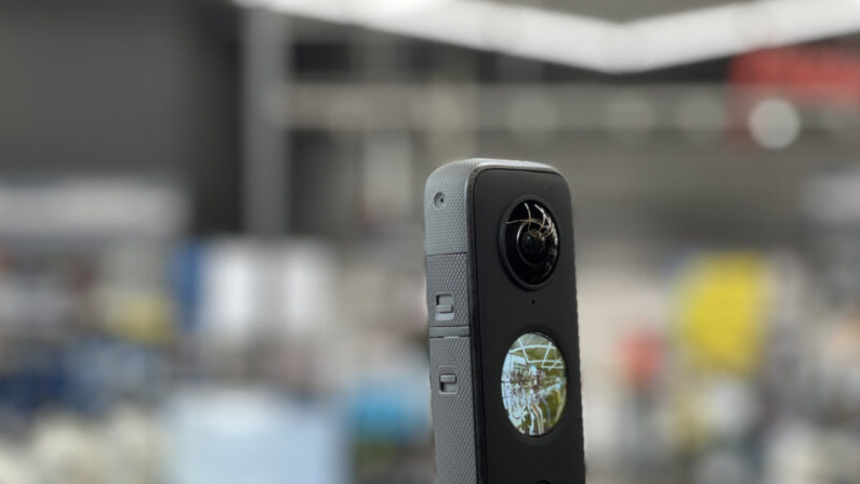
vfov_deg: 16.4
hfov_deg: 28.9
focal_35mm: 73
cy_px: 402
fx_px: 1665
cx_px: 517
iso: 125
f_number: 2
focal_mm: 6
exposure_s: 1/100
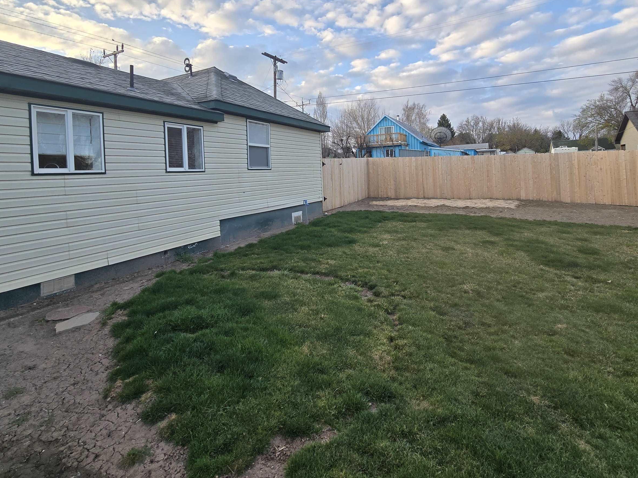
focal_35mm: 17
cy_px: 179
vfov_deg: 73.4
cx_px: 316
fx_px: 313
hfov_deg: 91.0
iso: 50
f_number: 2.2
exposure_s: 1/316
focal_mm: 2.2
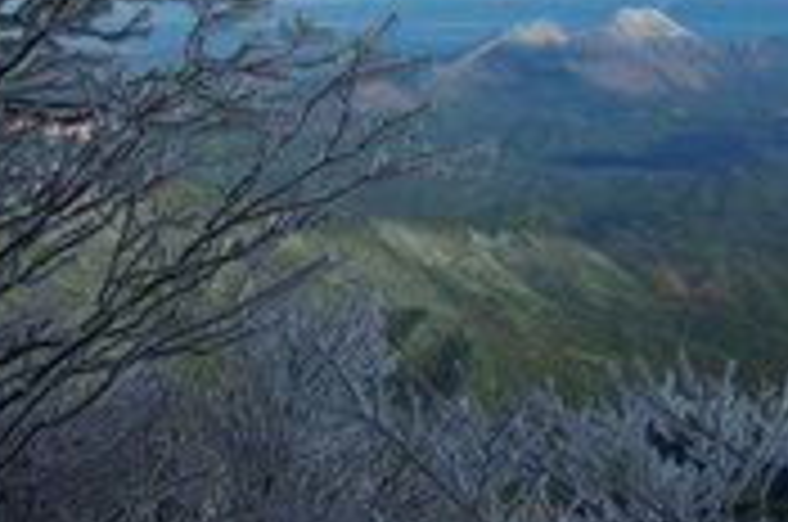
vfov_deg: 14.0
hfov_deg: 21.1
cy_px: 22
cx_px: 617
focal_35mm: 96
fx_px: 2097
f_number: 11
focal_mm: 28
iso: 200
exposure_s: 1/320
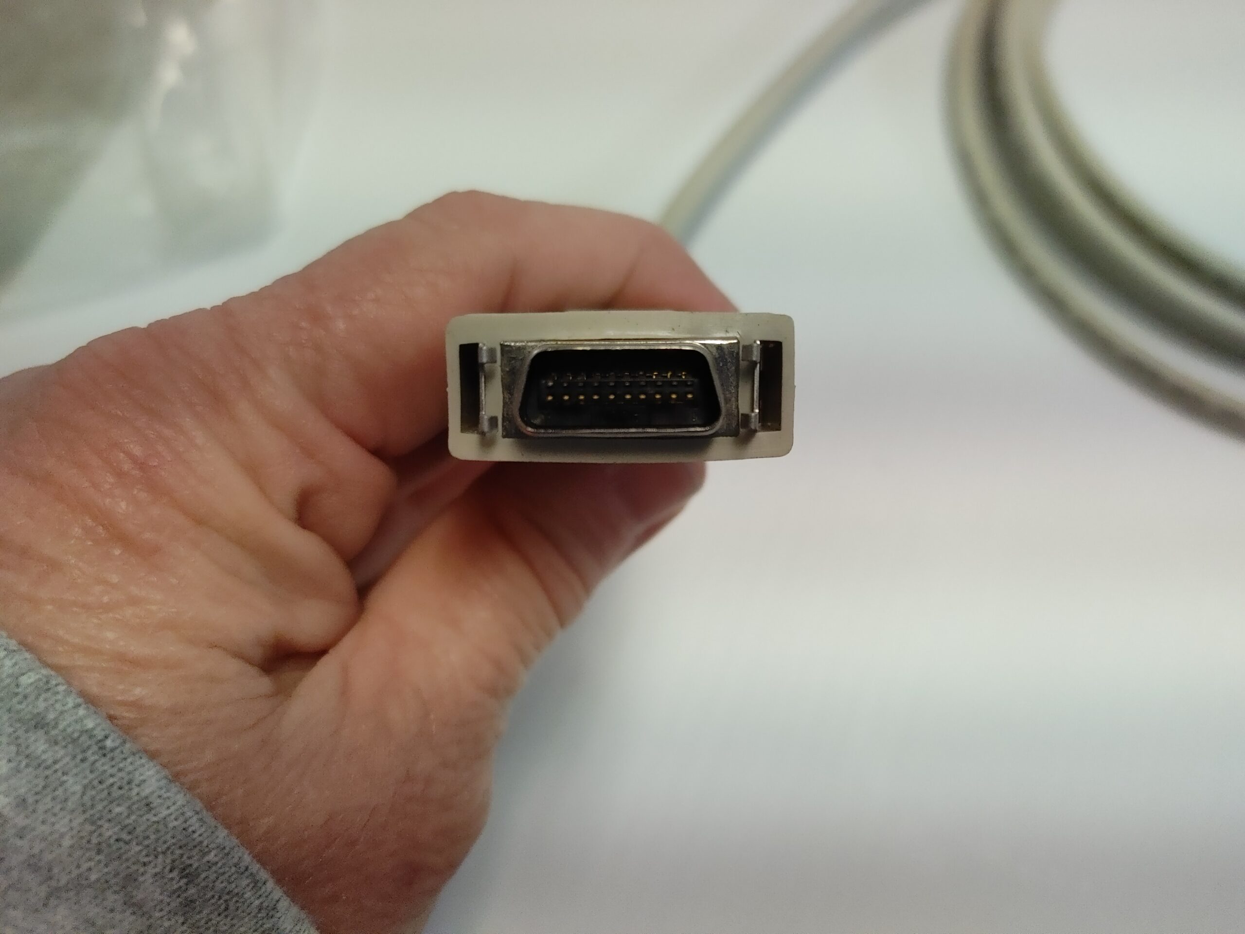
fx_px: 935
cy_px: 467
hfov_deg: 67.3
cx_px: 622
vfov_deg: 53.1
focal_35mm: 26
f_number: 1.8
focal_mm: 5.58
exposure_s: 1/240
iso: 450
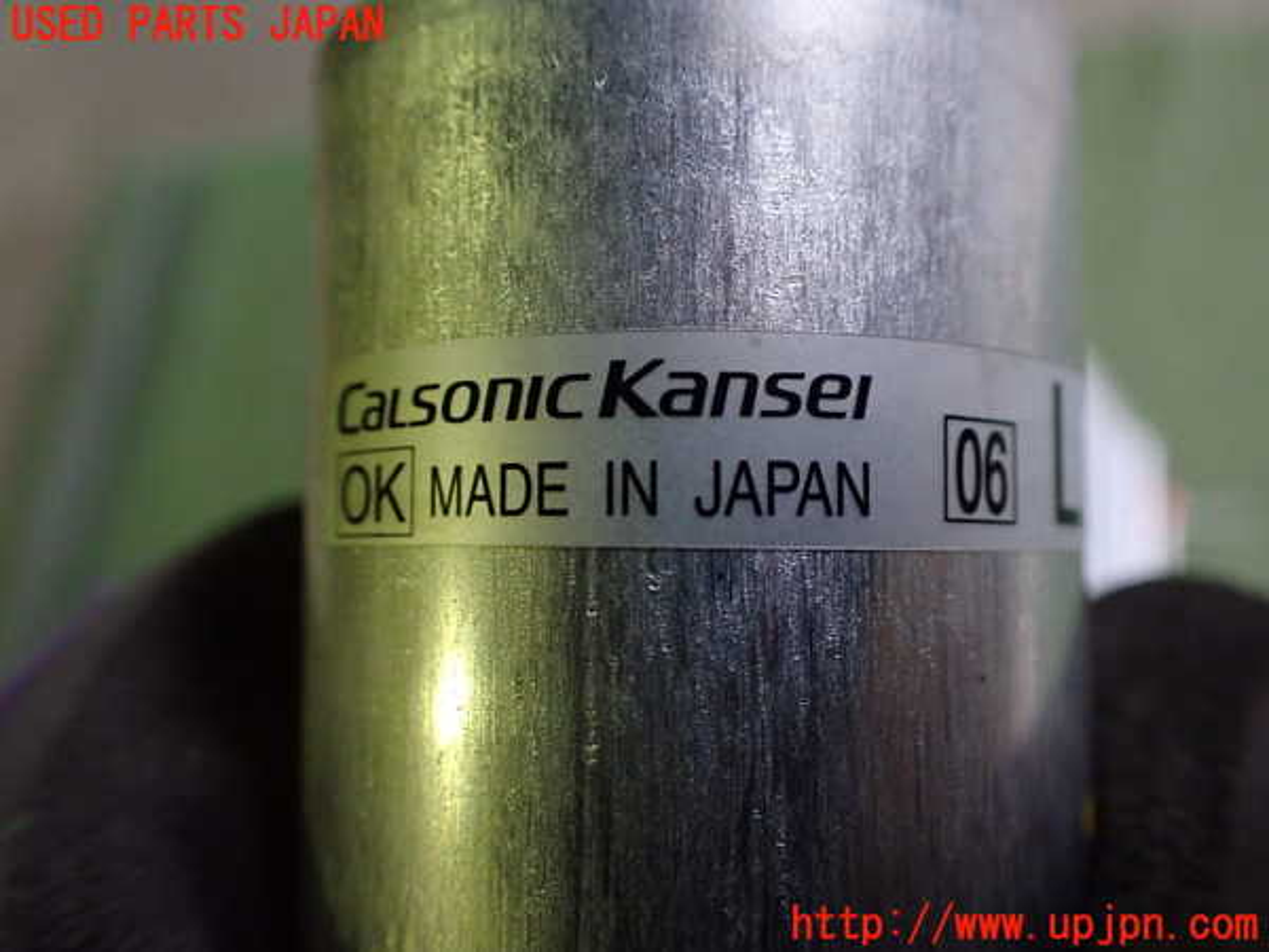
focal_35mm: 30
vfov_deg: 46.8
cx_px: 634
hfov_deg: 60.0
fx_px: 1100
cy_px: 476
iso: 640
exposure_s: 1/125
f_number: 2.3
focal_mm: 5.4
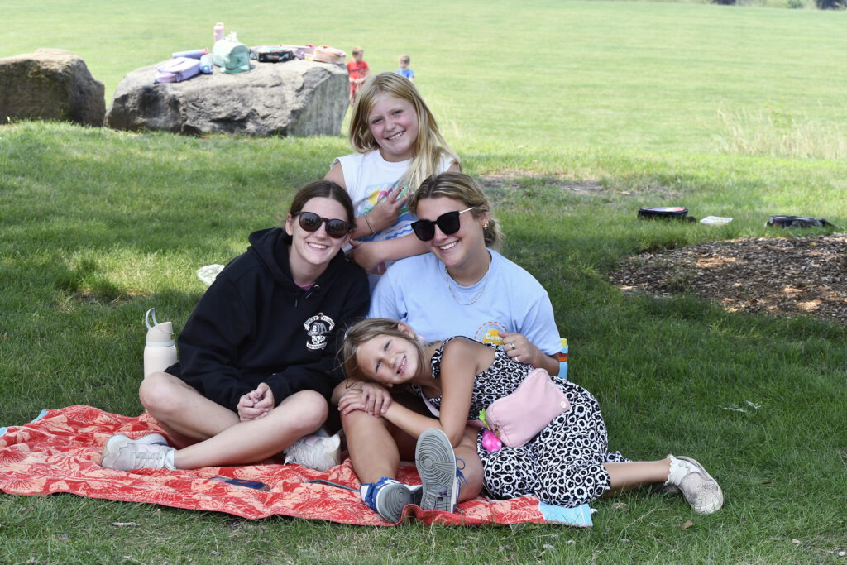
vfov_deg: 16.7
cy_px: 282
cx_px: 424
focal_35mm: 82
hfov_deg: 24.8
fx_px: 1929
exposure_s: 1/250
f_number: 7.1
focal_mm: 55
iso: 200
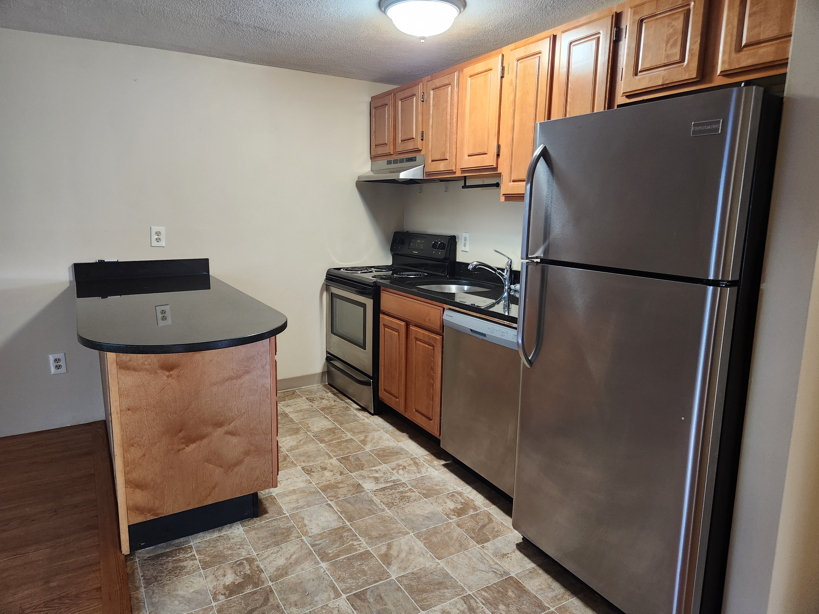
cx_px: 410
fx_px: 544
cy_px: 307
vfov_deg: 58.9
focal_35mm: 23
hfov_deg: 73.9
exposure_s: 1/120
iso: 500
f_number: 1.8
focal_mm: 5.4
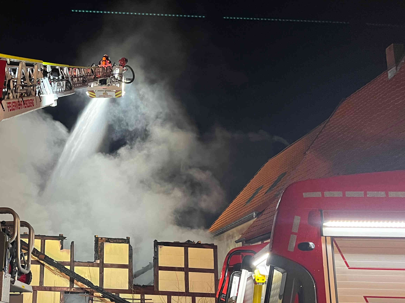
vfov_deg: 31.9
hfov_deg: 40.4
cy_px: 206
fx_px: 526
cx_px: 82
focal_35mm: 45
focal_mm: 5.1
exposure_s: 1/52
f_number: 1.6
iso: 500
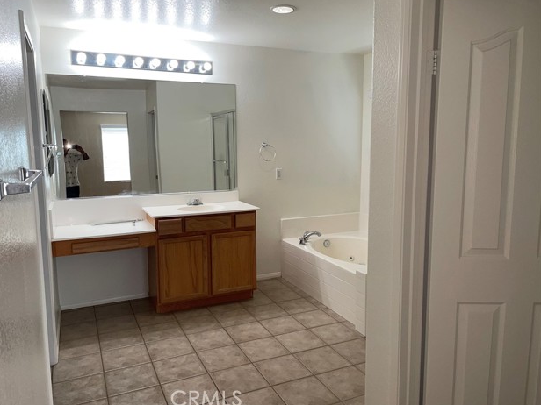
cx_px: 262
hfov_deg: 65.3
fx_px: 422
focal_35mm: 27
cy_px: 201
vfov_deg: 51.4
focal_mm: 4.2
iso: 40
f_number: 1.6
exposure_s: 1/120
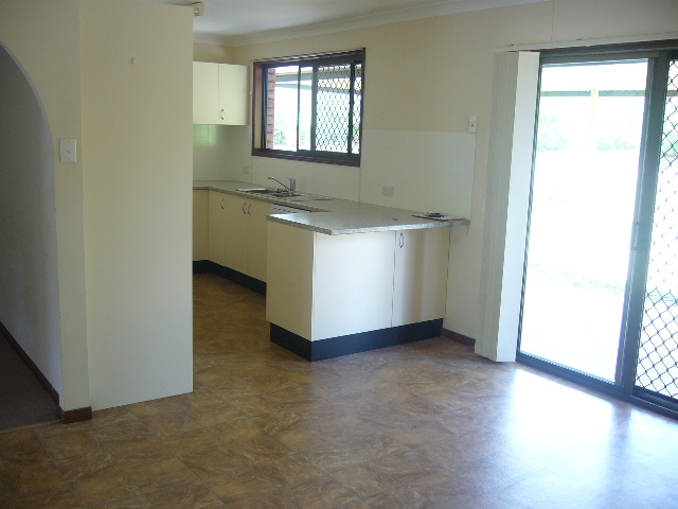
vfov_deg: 40.7
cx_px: 339
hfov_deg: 52.6
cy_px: 254
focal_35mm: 35
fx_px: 686
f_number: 2.8
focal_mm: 5.8
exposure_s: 1/15
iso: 100
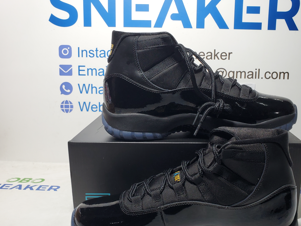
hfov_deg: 50.9
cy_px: 152
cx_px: 186
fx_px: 313
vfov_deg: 39.2
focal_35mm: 36
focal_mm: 4.3
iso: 50
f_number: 2.4
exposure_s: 1/154
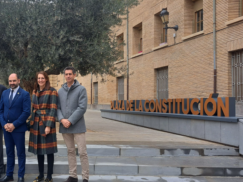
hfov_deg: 45.7
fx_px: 274
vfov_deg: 36.8
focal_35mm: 39
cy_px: 103
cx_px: 52
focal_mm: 5.23
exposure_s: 1/260
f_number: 1.8
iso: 50
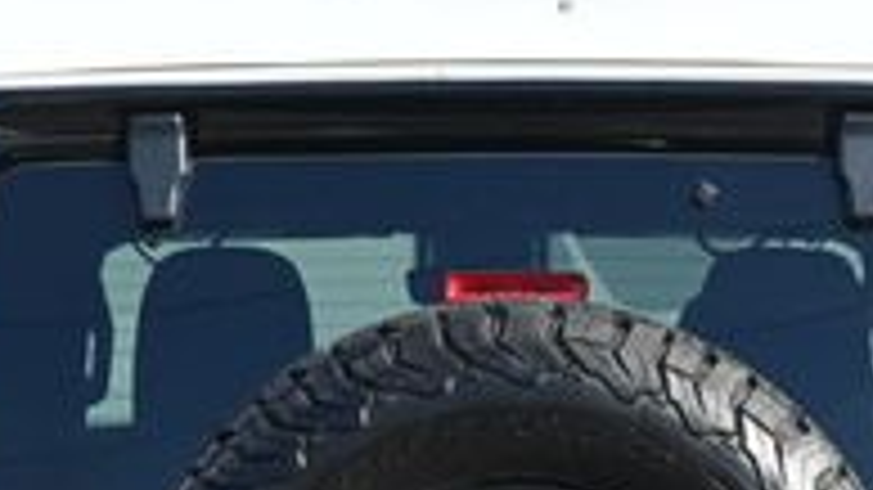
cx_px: 522
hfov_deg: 10.1
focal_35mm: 213
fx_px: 4923
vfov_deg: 5.6
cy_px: 791
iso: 360
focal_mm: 41
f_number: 5.6
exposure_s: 1/250
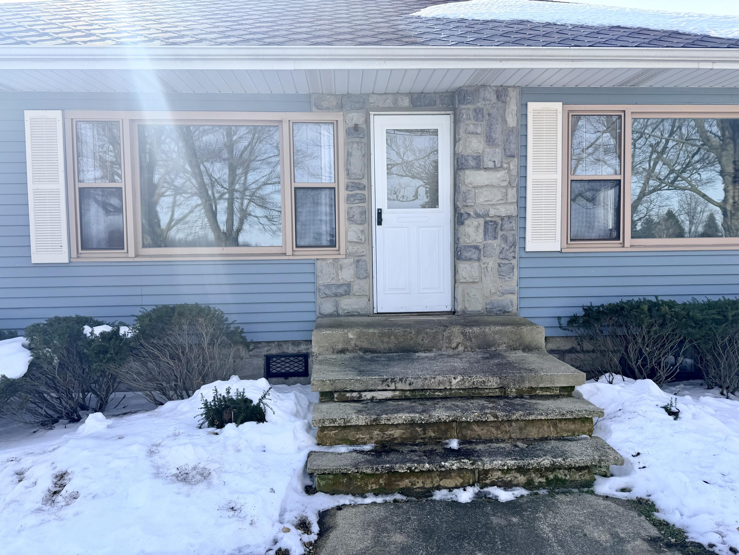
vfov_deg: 56.8
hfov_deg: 71.6
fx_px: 512
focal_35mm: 24
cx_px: 370
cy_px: 278
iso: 80
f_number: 1.78
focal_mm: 6.76
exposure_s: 1/2232
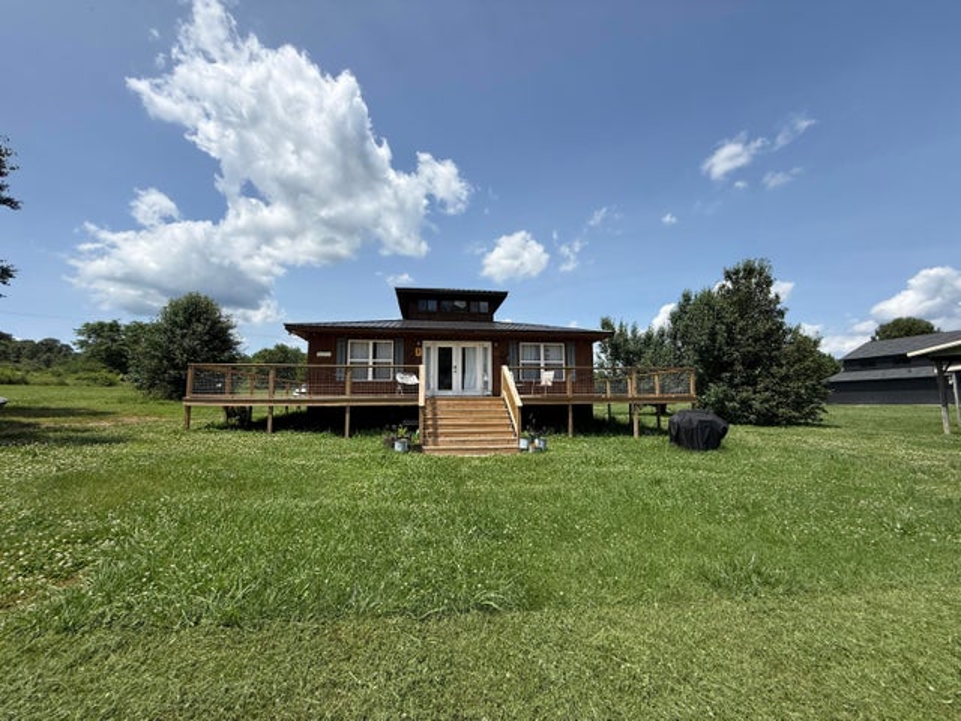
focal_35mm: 14
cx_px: 480
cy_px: 360
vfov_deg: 85.7
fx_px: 389
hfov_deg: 102.1
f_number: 2.2
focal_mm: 2.22
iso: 50
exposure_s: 1/2237
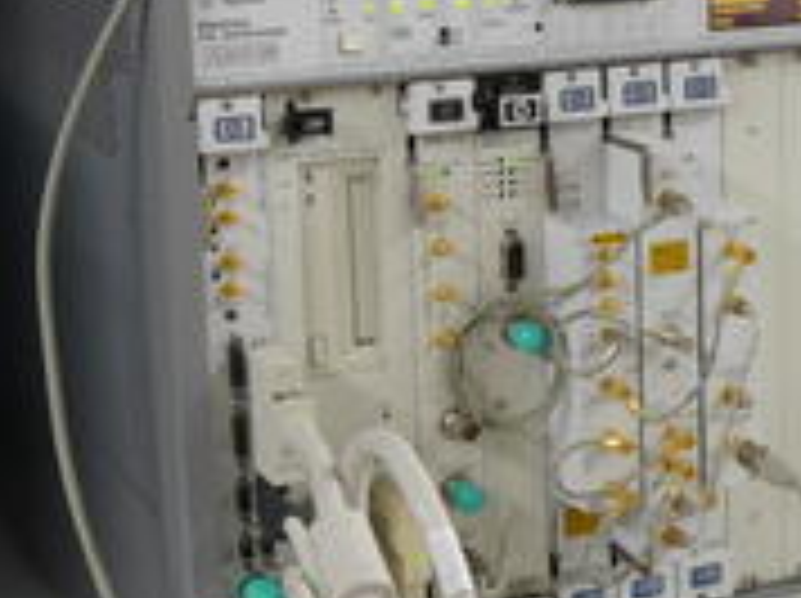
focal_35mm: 108
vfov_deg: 13.7
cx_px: 878
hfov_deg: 17.6
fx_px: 2496
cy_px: 220
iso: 400
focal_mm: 24
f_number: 13
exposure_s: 1/3.2
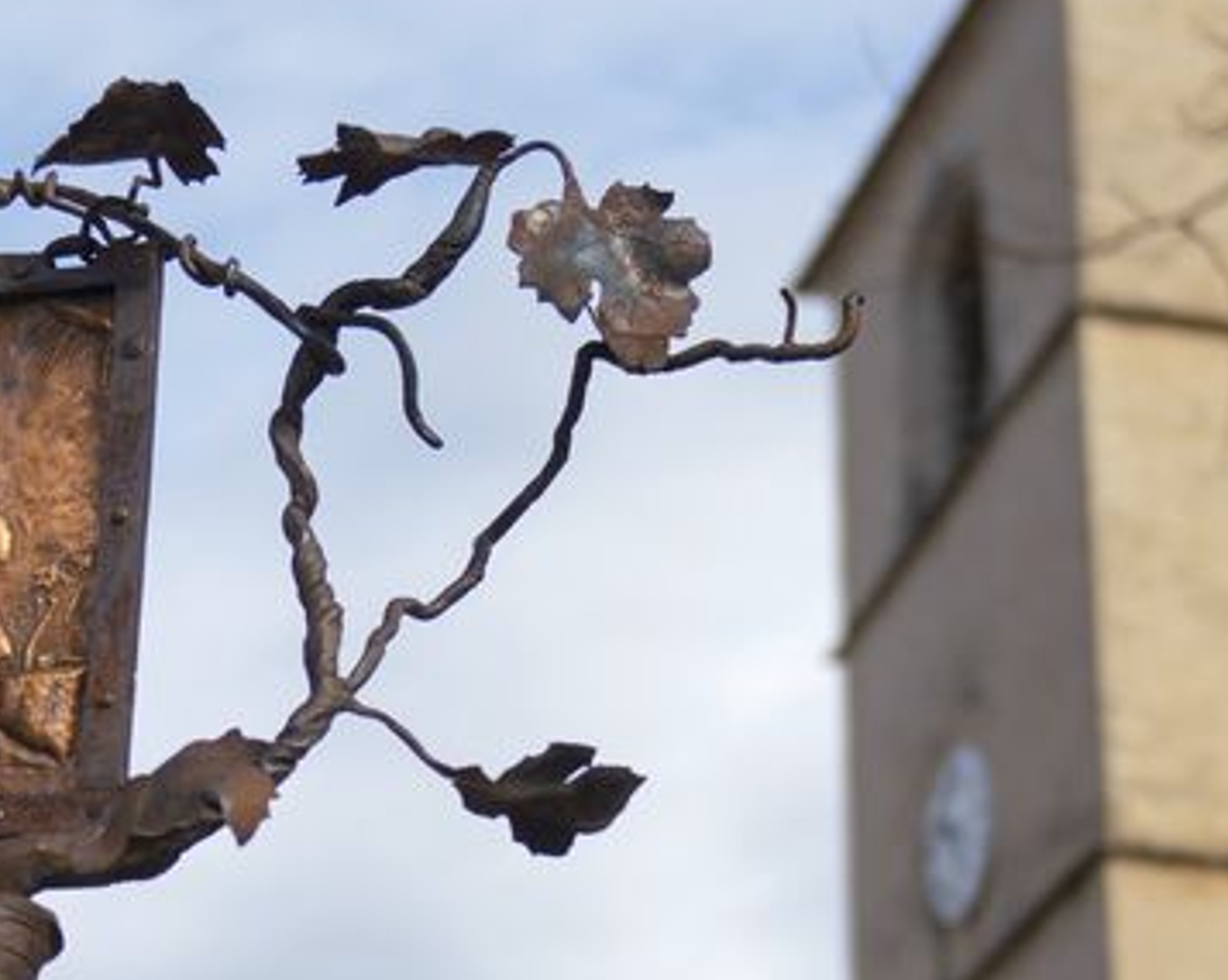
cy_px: 719
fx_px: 4648
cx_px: 110
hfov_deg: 14.9
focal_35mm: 128
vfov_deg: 12.0
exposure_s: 1/4000
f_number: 2.8
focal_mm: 38
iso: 180
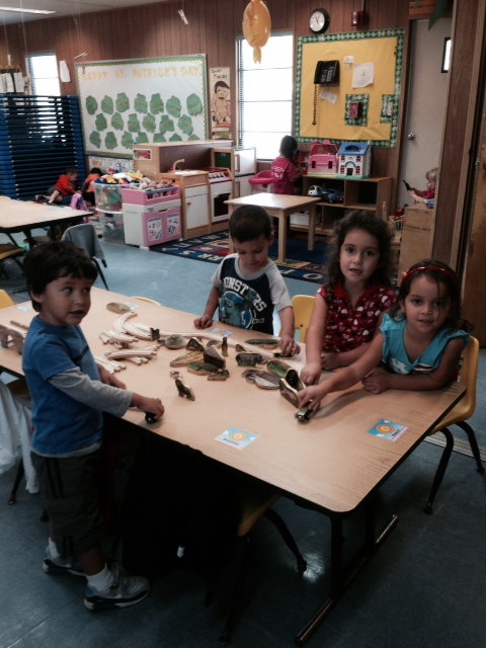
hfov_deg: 42.9
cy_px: 324
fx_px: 618
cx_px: 243
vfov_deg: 55.4
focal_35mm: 33
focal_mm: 4.12
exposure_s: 1/20
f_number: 2.4
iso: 64
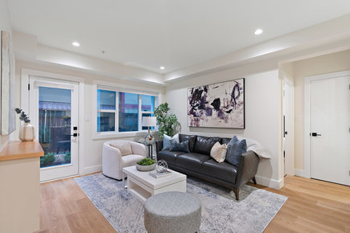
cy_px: 116
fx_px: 156
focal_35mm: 16
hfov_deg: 96.7
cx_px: 175
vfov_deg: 73.7
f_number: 7.1
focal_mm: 16
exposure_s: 1
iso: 320
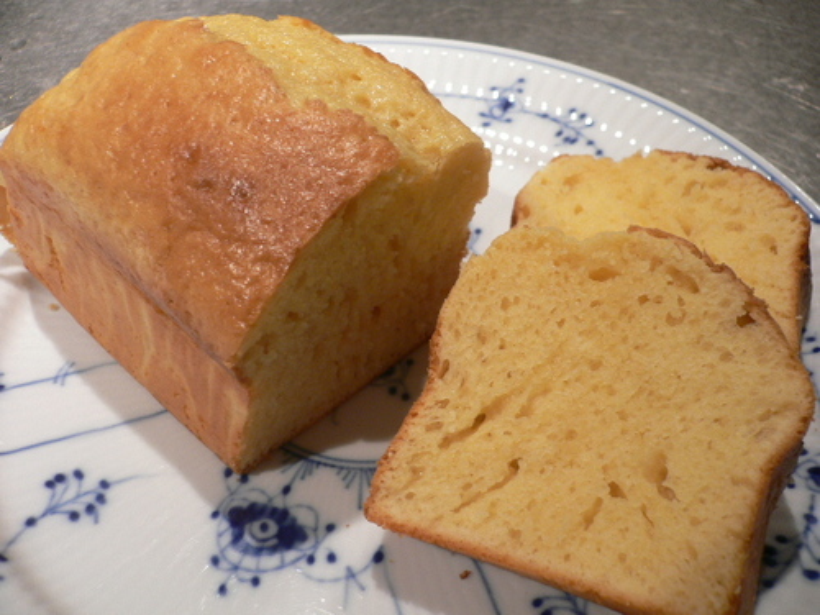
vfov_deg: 40.7
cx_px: 410
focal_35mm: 35
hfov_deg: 52.6
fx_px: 829
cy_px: 308
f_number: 2.8
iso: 100
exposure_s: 1/40
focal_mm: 5.8
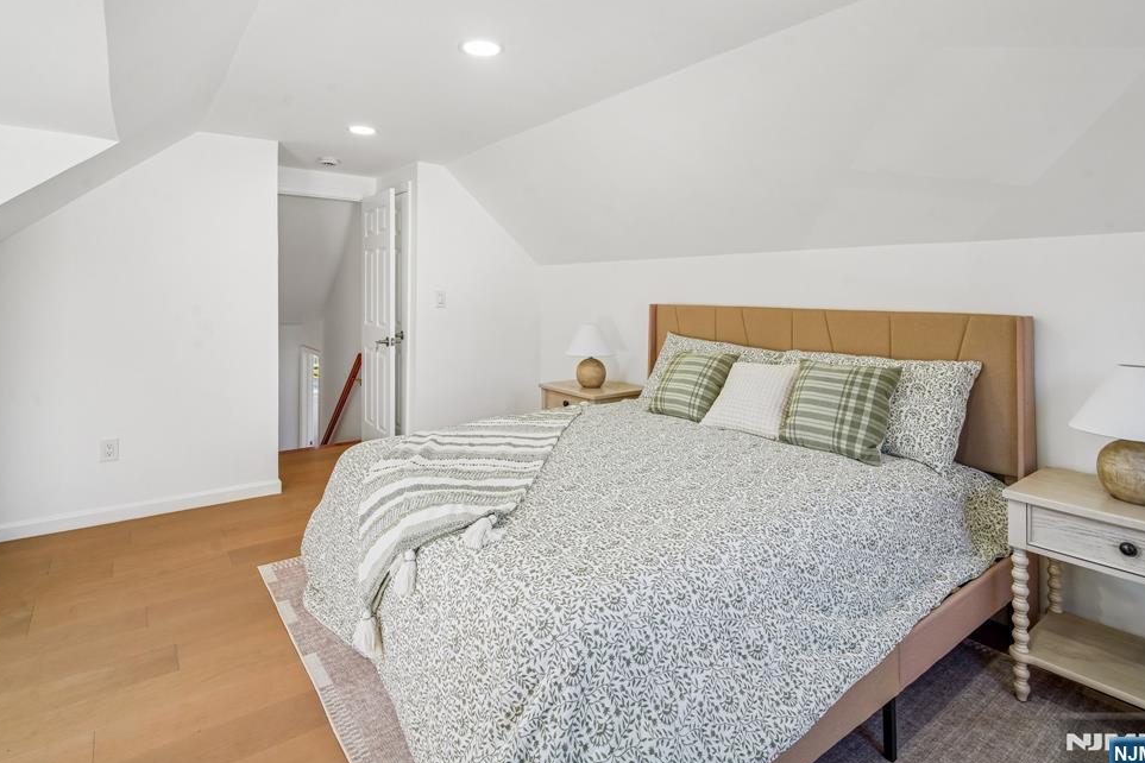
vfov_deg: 70.4
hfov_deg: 93.3
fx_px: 541
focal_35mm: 17
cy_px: 365
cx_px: 572
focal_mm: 16
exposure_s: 1/80
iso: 500
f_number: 8
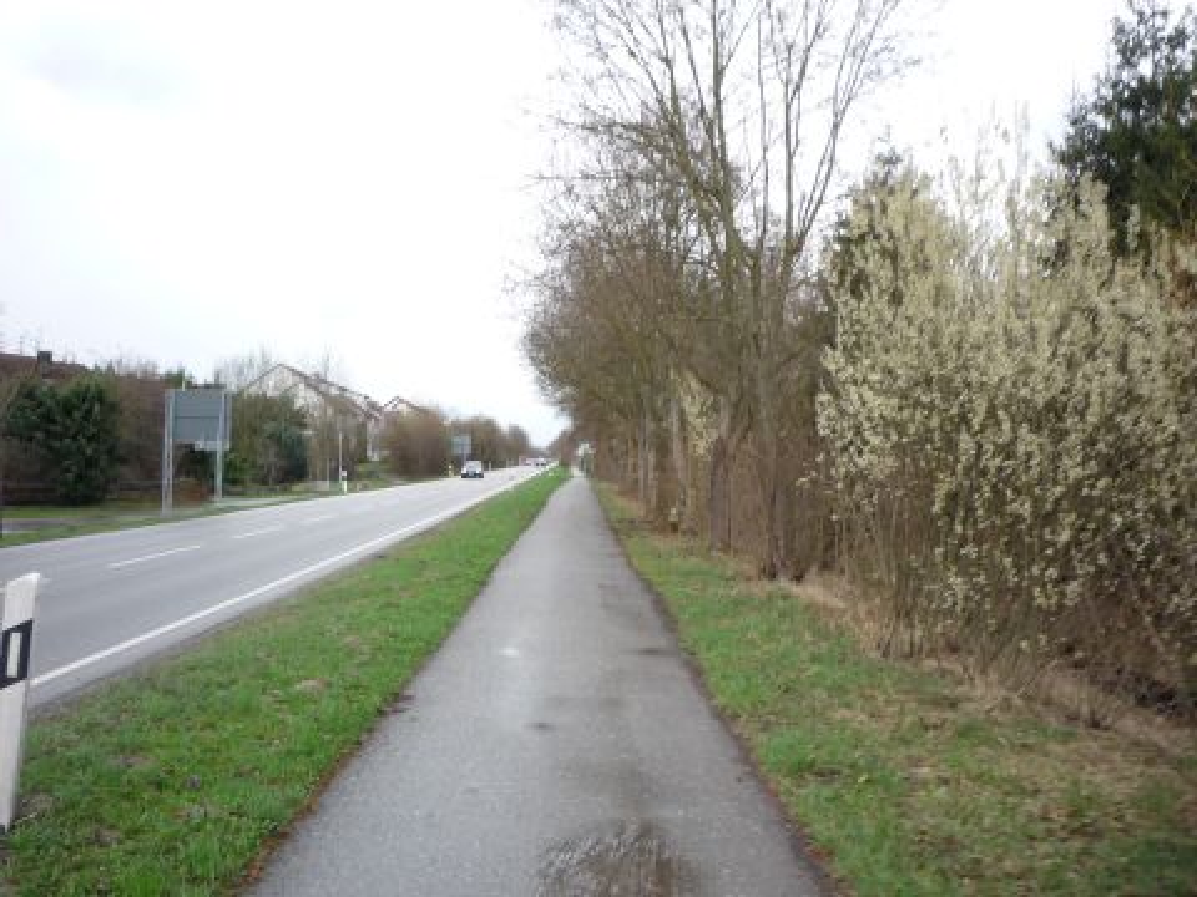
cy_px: 448
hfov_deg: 56.8
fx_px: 1107
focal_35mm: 32
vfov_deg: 44.2
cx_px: 598
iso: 100
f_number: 4
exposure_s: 1/160
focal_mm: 5.2
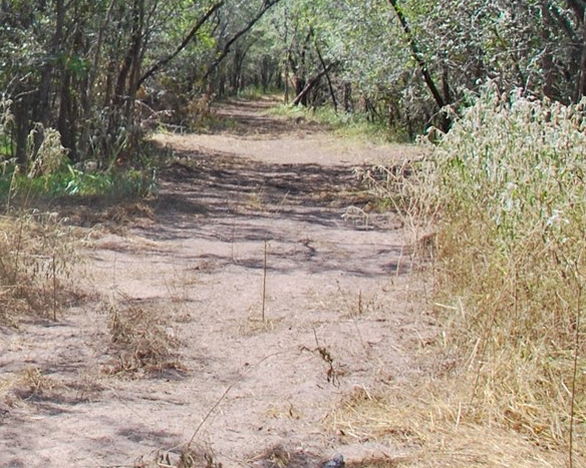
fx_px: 1994
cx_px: -92
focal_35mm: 115
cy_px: -118
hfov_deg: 16.1
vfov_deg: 13.0
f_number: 6.3
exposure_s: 1/160
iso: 100
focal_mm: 22
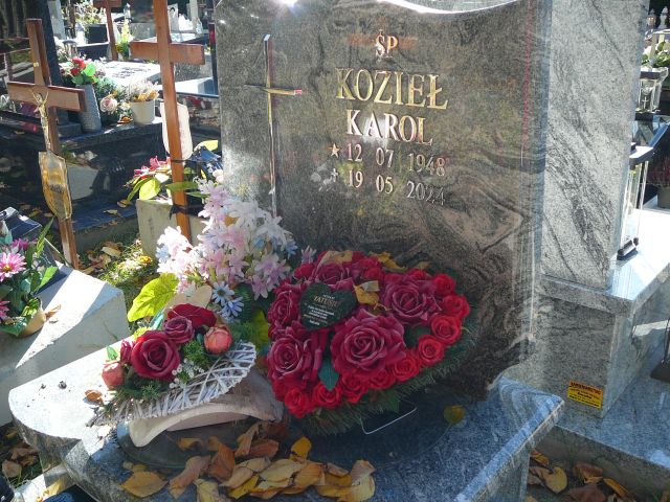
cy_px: 251
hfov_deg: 52.6
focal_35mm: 35
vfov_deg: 40.7
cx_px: 335
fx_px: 677
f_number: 2.8
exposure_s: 1/200
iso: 80
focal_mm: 5.2
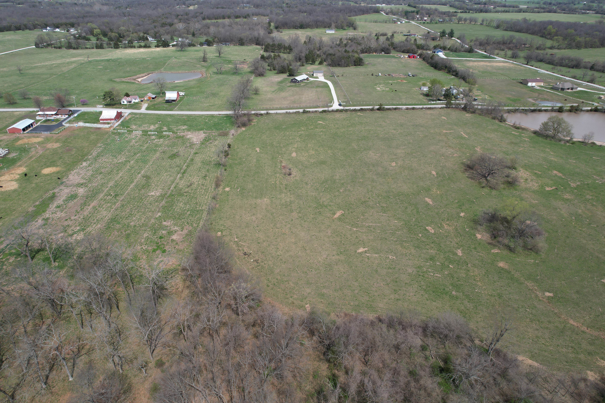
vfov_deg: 57.2
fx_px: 370
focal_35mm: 22
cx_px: 302
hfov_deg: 78.6
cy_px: 202
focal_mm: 8.38
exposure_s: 1/2000
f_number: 2.8
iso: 100
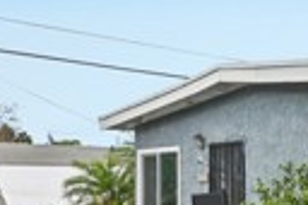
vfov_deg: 19.0
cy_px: 194
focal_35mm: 70
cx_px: 472
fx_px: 598
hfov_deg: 23.0
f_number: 22
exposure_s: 1/30
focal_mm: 14
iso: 250
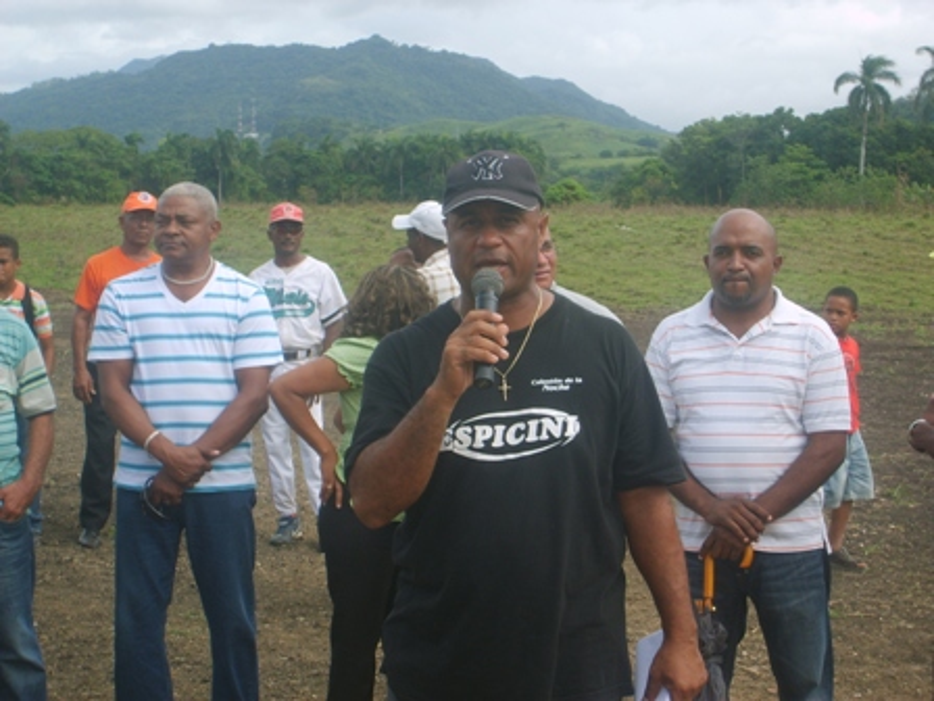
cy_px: 350
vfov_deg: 20.4
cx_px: 467
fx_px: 1943
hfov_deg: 27.0
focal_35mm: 72
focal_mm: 12
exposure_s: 1/250
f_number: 3.9
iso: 50
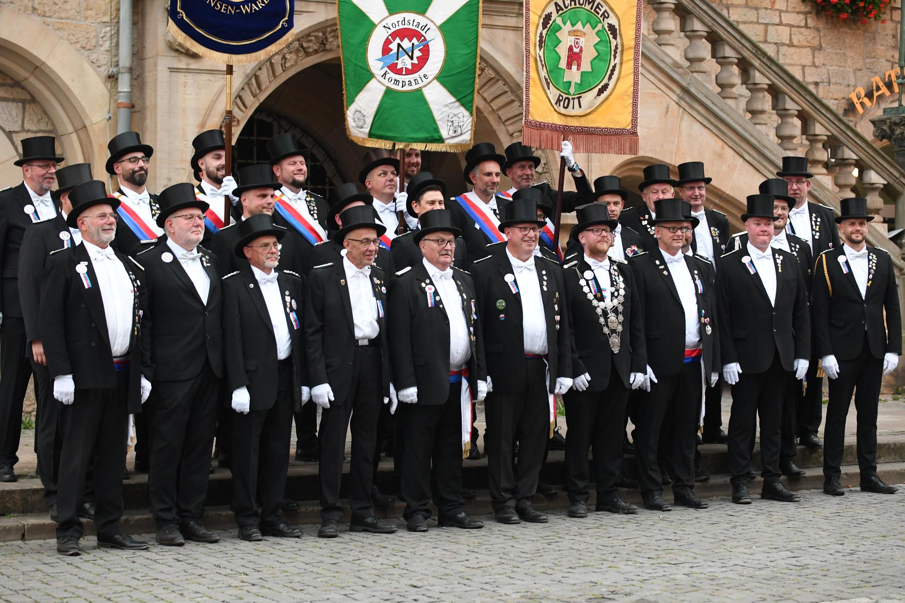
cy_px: 302
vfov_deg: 18.2
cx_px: 452
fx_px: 1885
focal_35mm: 75
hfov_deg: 27.0
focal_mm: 50
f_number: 2.2
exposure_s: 1/60
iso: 1000
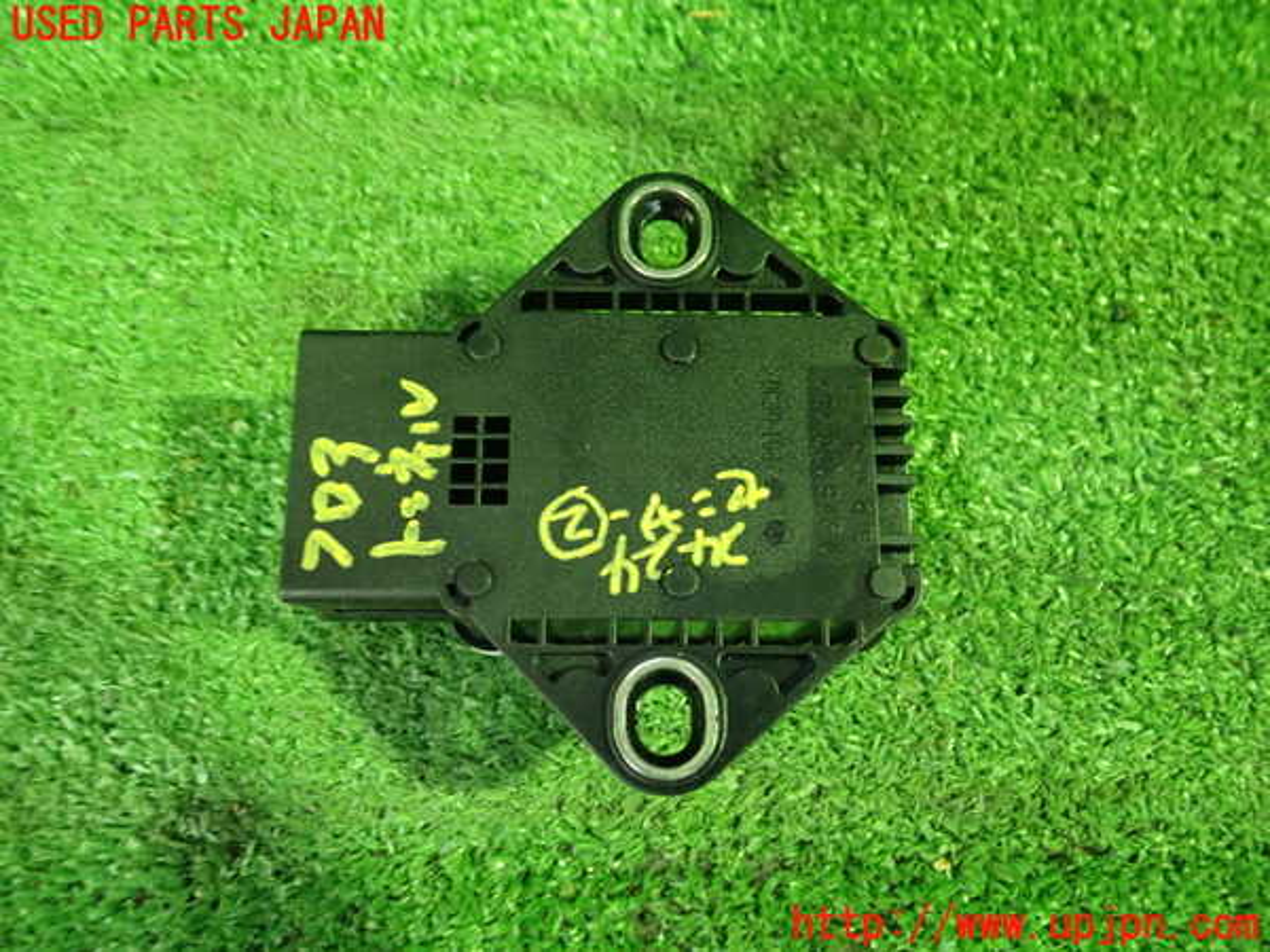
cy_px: 476
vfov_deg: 46.8
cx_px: 635
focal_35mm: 30
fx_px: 1101
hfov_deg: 60.0
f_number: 2.3
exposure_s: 1/30
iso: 800
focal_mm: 5.5
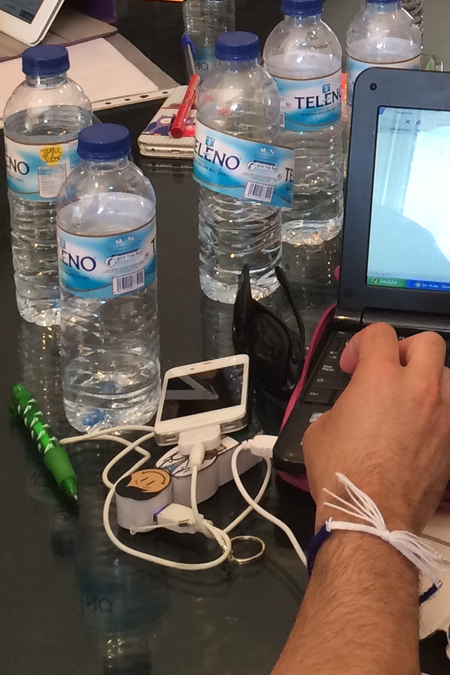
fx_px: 1762
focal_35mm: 94
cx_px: 535
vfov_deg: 20.8
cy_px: -34
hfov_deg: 14.1
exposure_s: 1/30
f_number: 2.2
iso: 32
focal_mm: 4.15
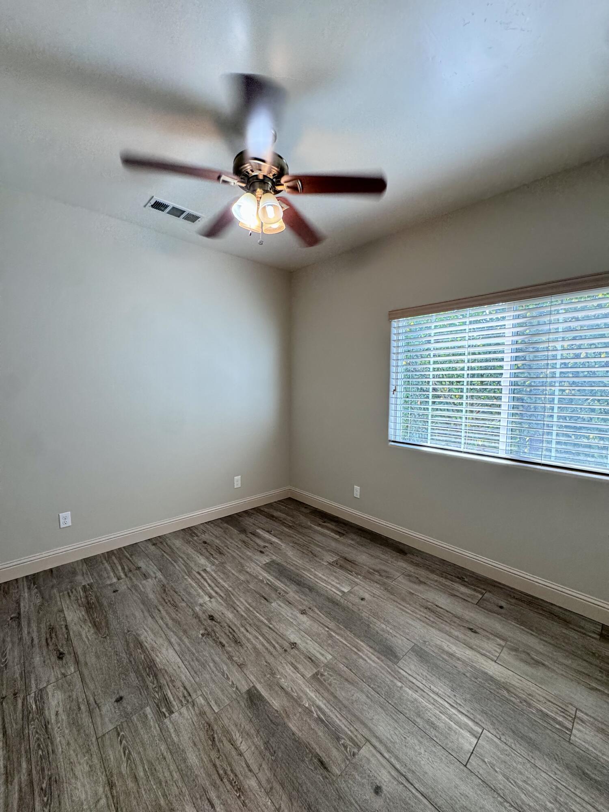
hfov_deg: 85.7
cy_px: 406
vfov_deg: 102.1
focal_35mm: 14
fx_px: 328
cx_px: 304
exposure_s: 1/120
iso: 250
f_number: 2.2
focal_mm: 2.22
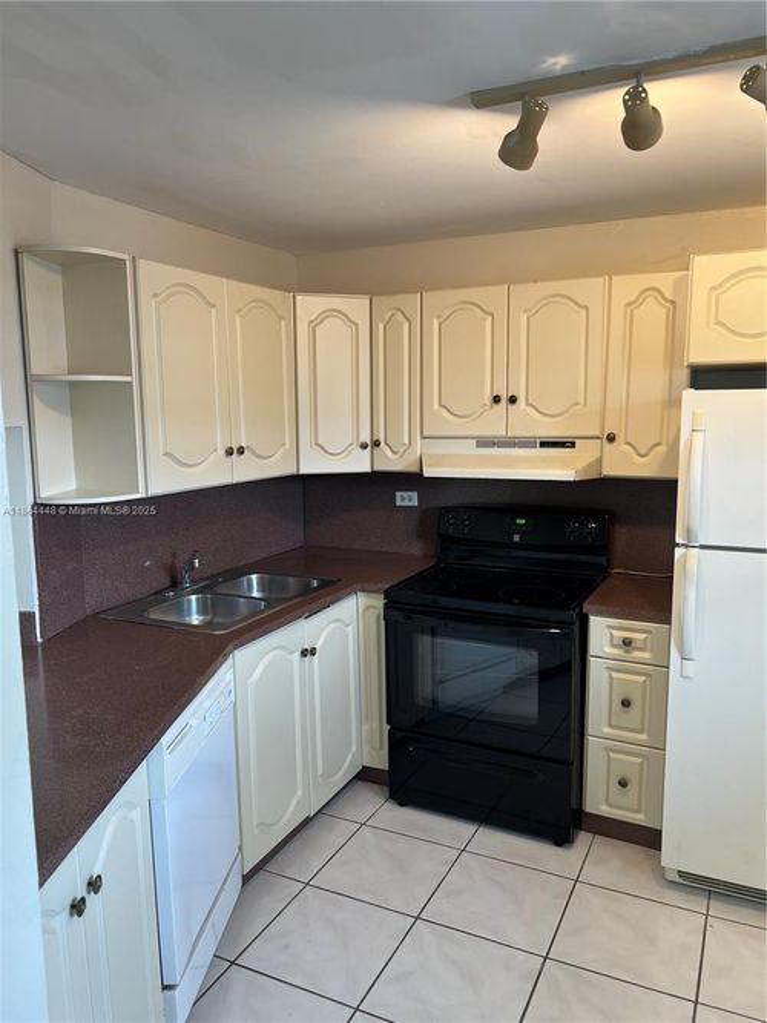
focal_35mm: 26
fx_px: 768
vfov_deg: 67.3
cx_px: 384
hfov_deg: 53.0
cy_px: 512
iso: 80
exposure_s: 1/60
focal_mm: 5.7
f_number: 1.5
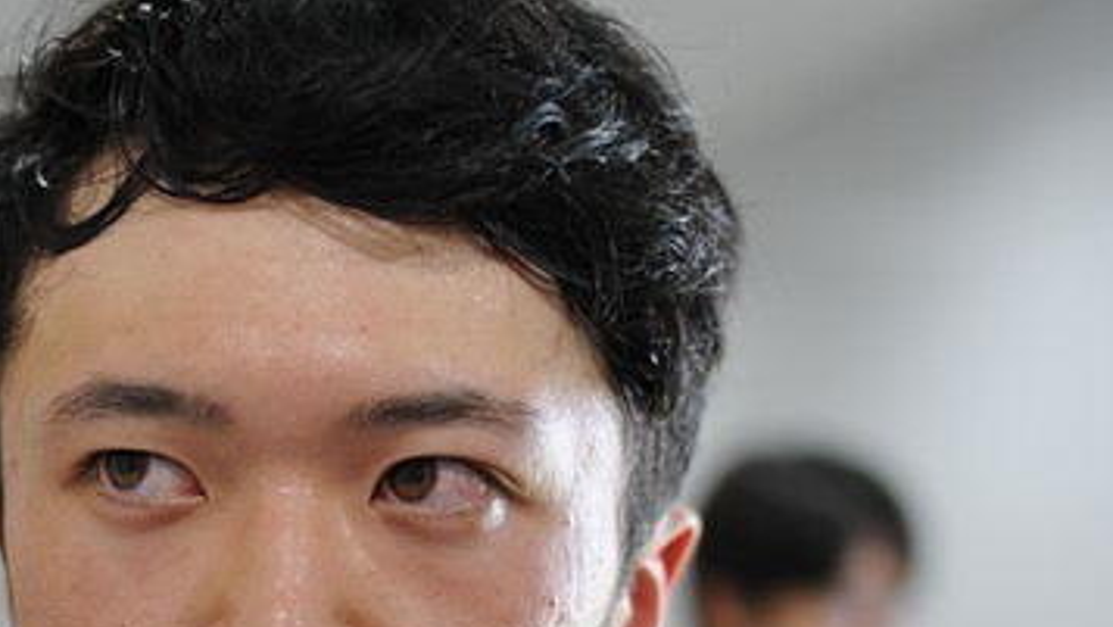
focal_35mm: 74
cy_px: 746
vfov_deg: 15.7
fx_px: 2184
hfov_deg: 28.3
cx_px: 321
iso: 200
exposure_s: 1/45
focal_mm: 35
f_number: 2
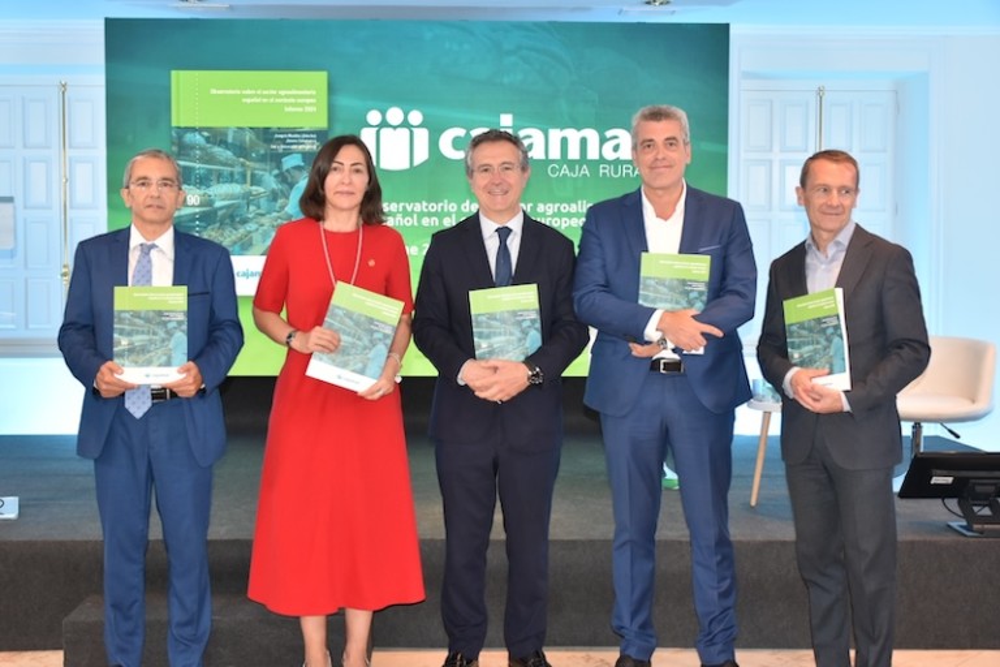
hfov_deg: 43.6
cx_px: 500
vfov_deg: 29.9
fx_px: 1250
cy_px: 334
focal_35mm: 45
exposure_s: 1/160
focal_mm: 30
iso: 800
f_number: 5
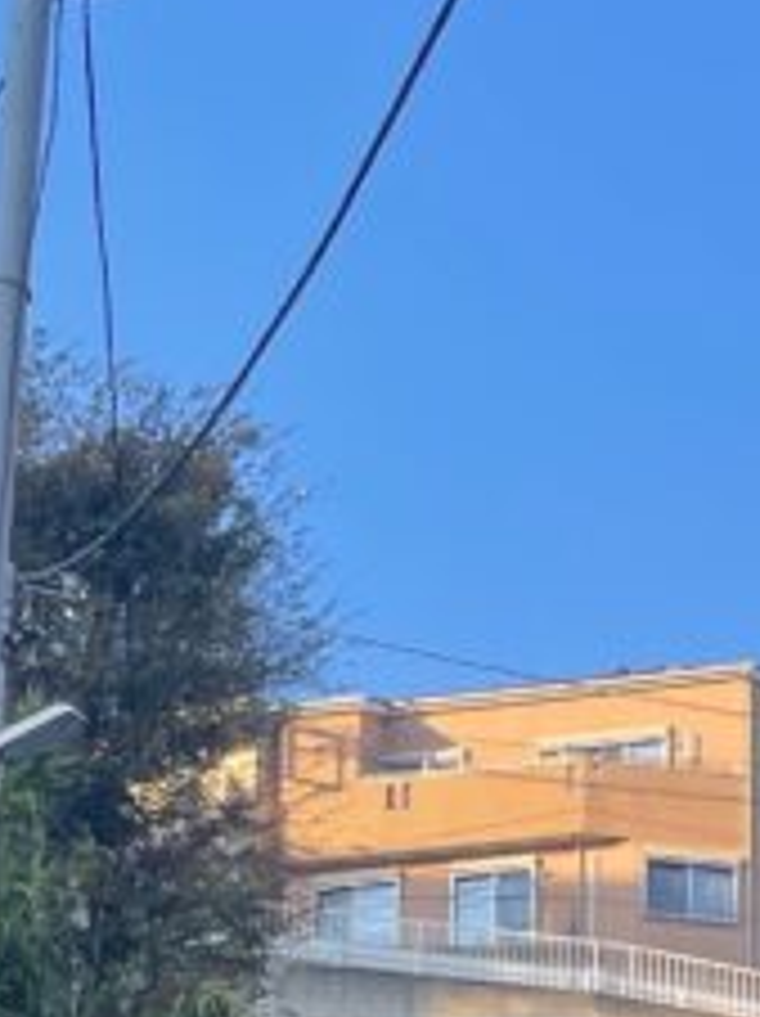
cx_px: 738
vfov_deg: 15.6
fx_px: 3461
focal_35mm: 118
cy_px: 1462
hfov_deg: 12.4
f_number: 1.6
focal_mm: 4.2
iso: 32
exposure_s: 1/764
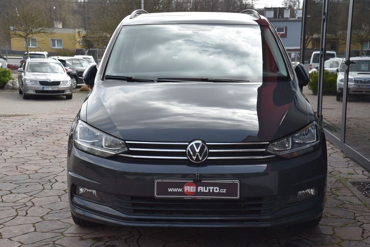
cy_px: 124
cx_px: 185
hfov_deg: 32.4
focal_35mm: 62
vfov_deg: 21.9
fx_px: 638
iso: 500
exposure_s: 1/320
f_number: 9
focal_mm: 62
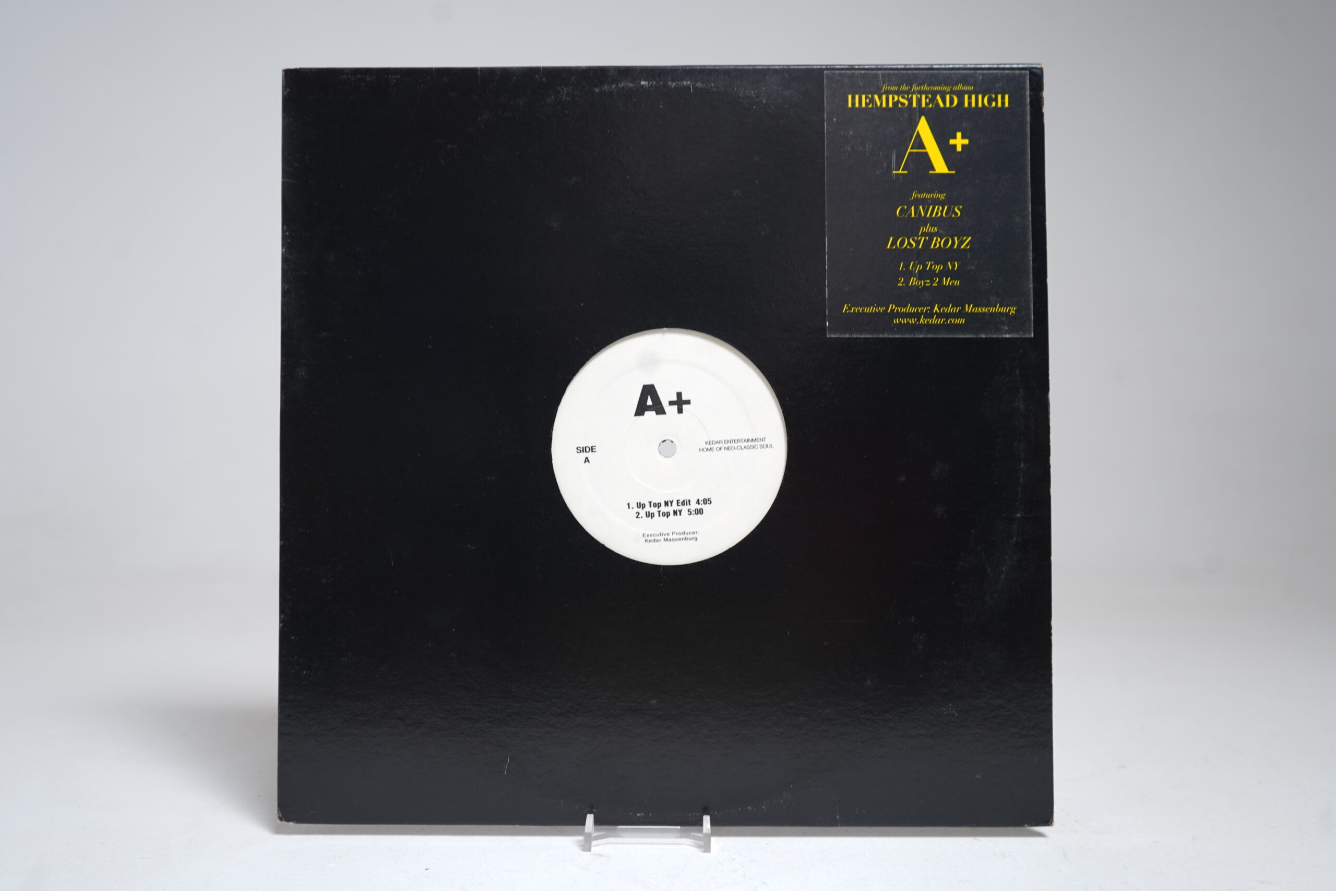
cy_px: 446
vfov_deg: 43.6
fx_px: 1113
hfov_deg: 61.9
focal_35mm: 30
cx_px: 668
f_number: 5
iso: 64
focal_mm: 30
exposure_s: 1/3
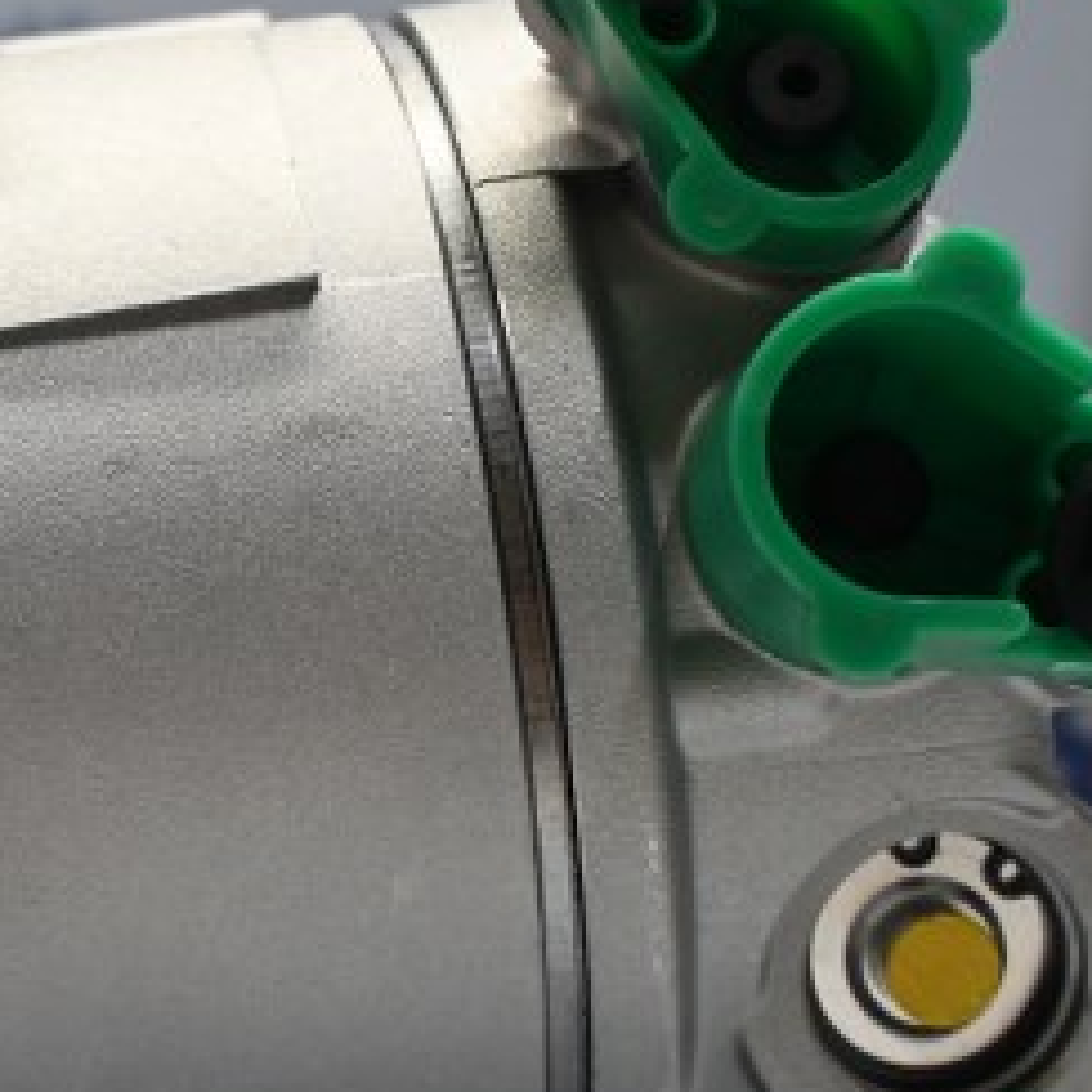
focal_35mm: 104
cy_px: 562
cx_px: -148
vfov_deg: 16.7
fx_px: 3726
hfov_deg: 16.1
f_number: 4.2
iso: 1000
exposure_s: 1/125
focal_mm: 25
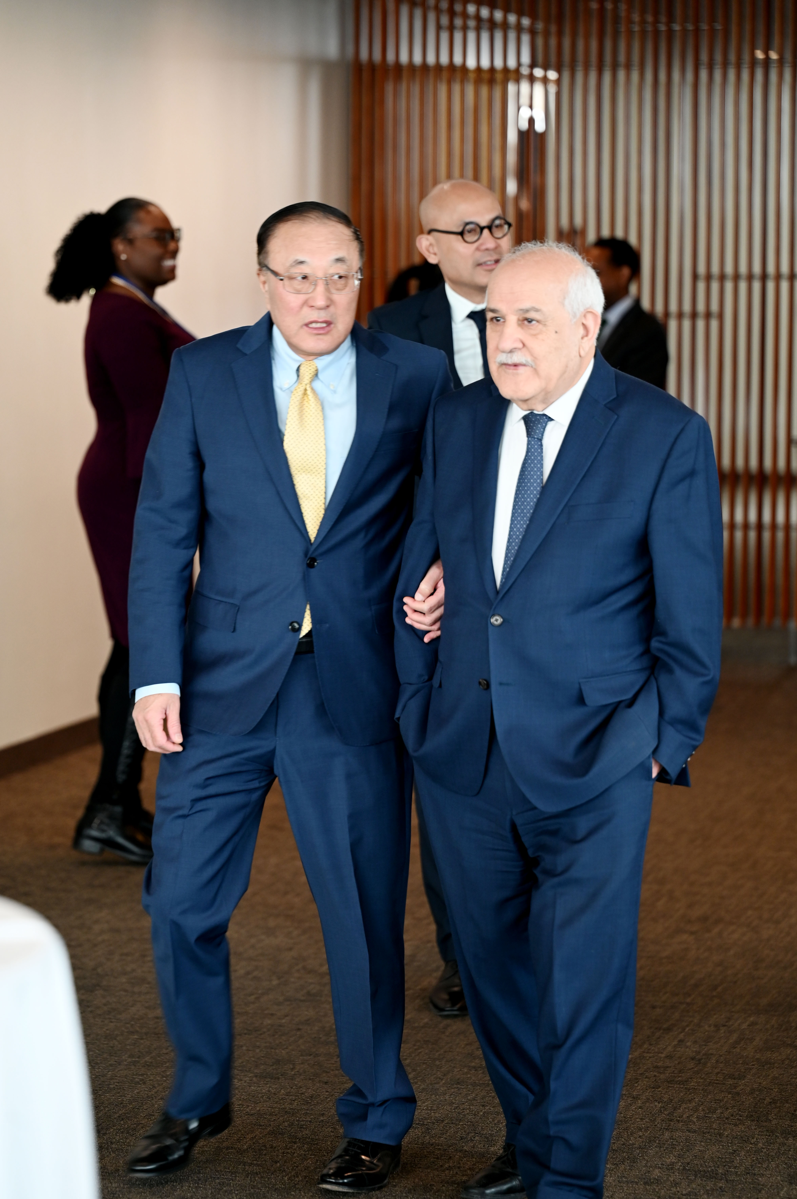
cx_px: 398
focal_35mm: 104
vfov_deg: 19.7
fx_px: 3458
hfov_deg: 13.1
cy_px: 600
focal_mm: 104
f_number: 2.8
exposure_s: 1/125
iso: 900
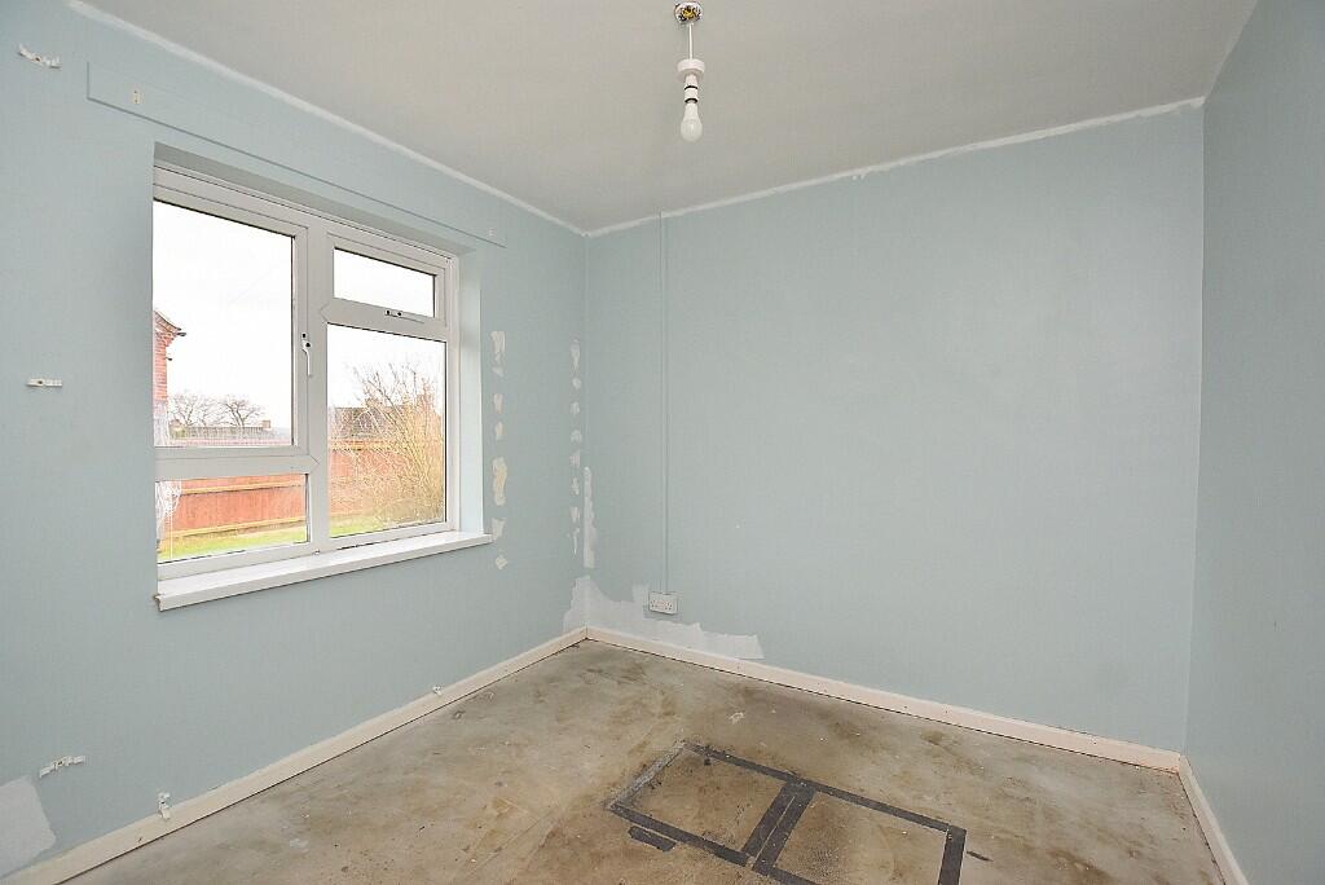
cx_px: 662
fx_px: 552
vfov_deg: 77.4
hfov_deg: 100.4
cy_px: 442
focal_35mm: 15
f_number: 5
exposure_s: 1/200
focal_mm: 10
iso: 640
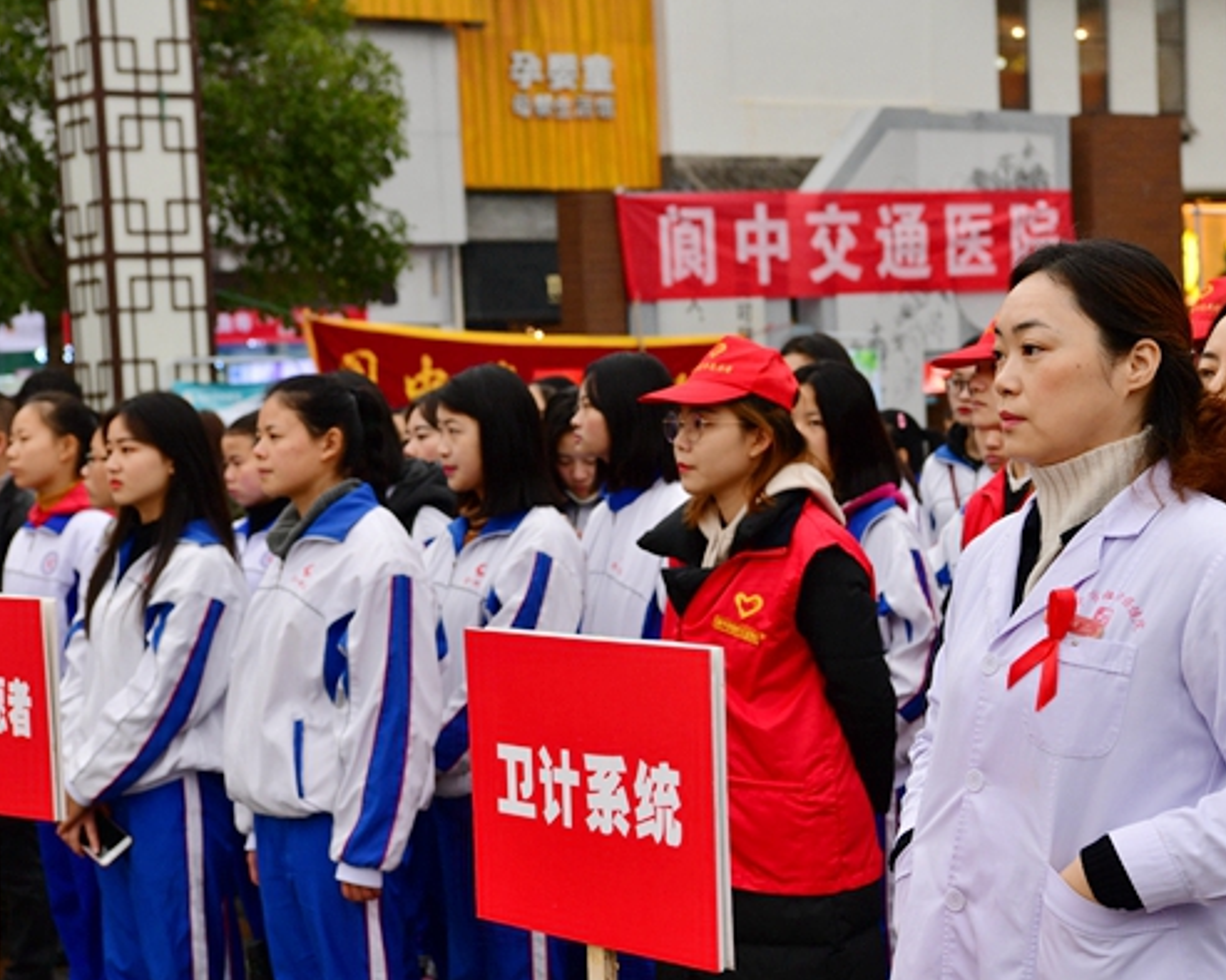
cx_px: 681
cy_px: 488
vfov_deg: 19.2
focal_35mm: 80
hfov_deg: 23.8
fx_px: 2902
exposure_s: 1/125
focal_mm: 70
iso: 800
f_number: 7.1
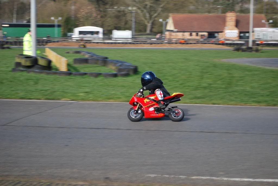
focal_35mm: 82
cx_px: 139
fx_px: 638
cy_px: 93
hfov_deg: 24.6
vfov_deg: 16.6
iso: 100
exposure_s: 1/200
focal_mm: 55
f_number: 7.1
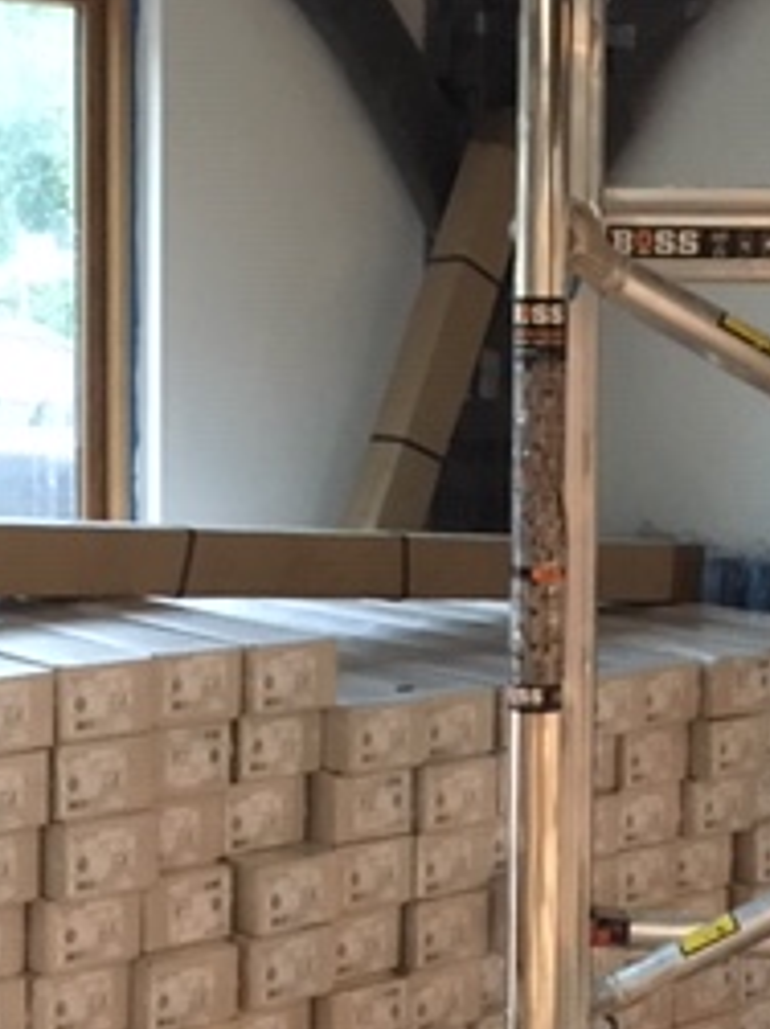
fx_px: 2197
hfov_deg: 19.9
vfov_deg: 26.3
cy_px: 451
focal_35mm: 74
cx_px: 401
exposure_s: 1/17
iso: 320
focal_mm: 4.15
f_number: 2.2
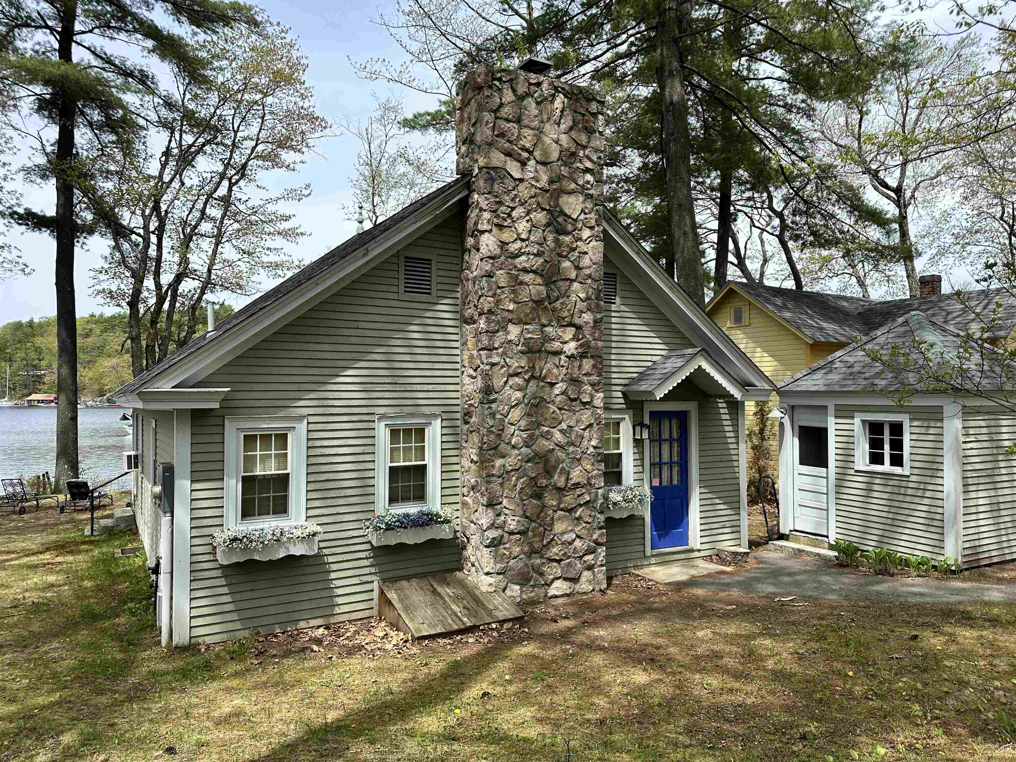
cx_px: 508
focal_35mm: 24
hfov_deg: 71.6
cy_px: 381
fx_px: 704
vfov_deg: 56.8
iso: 80
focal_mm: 6.86
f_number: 1.78
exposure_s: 1/2469
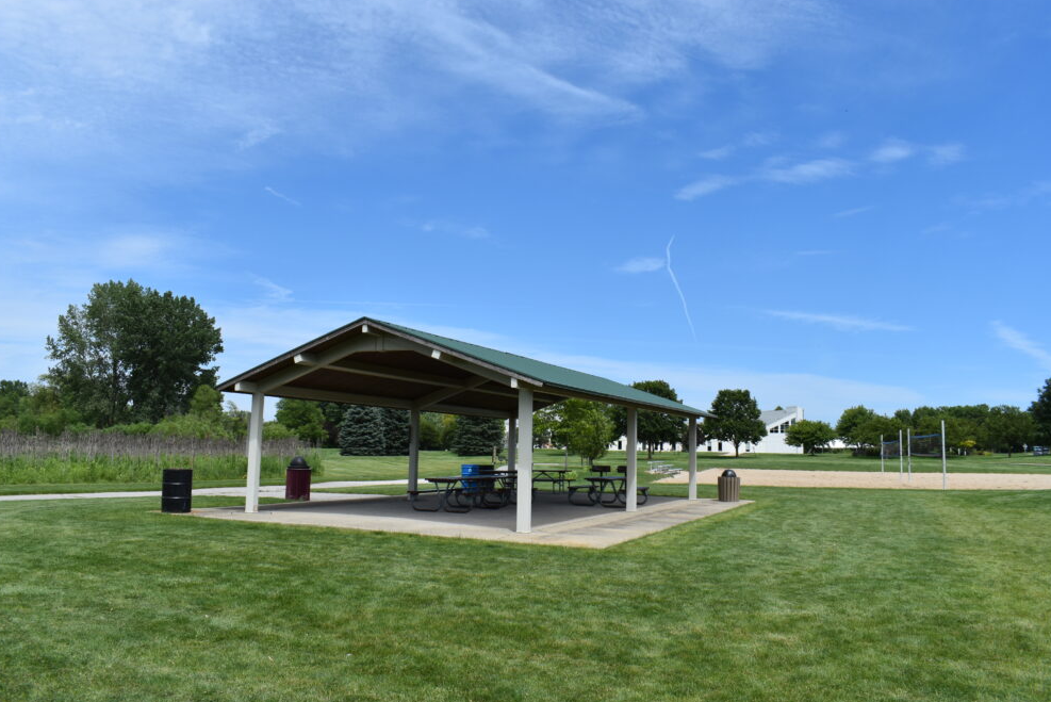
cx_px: 516
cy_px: 348
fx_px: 818
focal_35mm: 28
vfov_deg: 46.4
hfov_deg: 65.4
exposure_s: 1/400
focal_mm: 18
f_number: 10
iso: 200
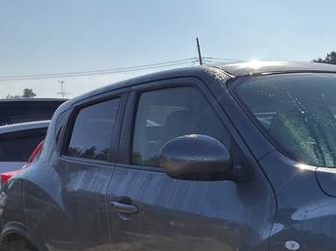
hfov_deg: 27.1
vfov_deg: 21.6
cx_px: 379
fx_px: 630
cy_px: 264
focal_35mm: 65
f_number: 1.8
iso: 32
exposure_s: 1/1412
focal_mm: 3.99
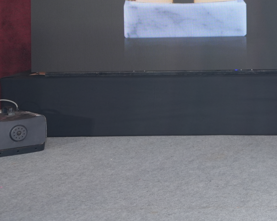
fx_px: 893
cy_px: -74
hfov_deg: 15.6
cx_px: 466
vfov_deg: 13.6
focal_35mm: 109
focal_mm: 34
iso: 500
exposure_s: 1/125
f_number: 4
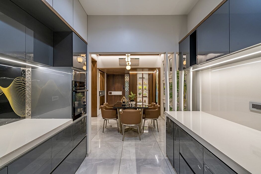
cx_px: 130
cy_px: 87
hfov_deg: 90.0
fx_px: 130
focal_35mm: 18
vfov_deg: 67.4
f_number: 8
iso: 125
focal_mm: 18
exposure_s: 1/5
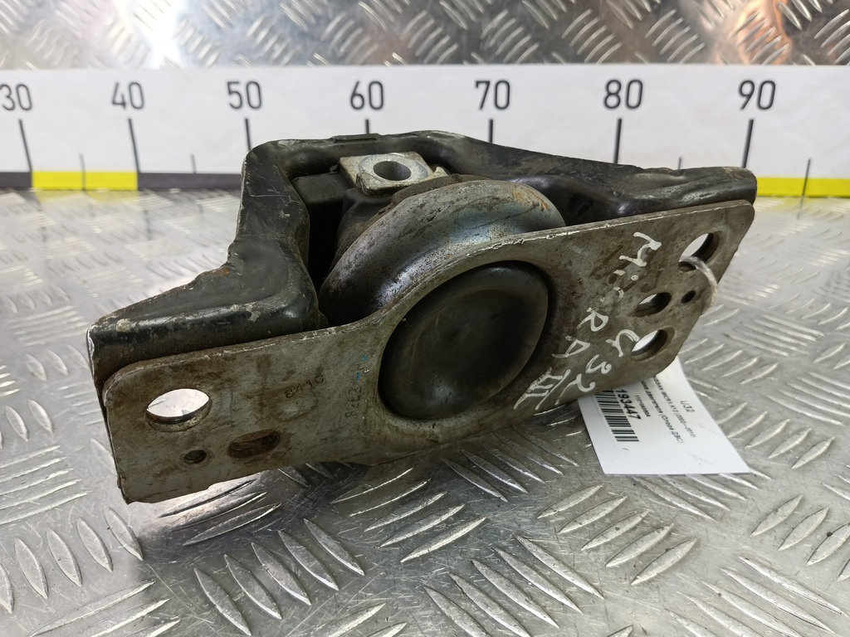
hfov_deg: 73.9
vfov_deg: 58.9
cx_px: 425
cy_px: 318
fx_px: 565
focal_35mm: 23
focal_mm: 4.11
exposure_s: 1/50
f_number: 1.6
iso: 185
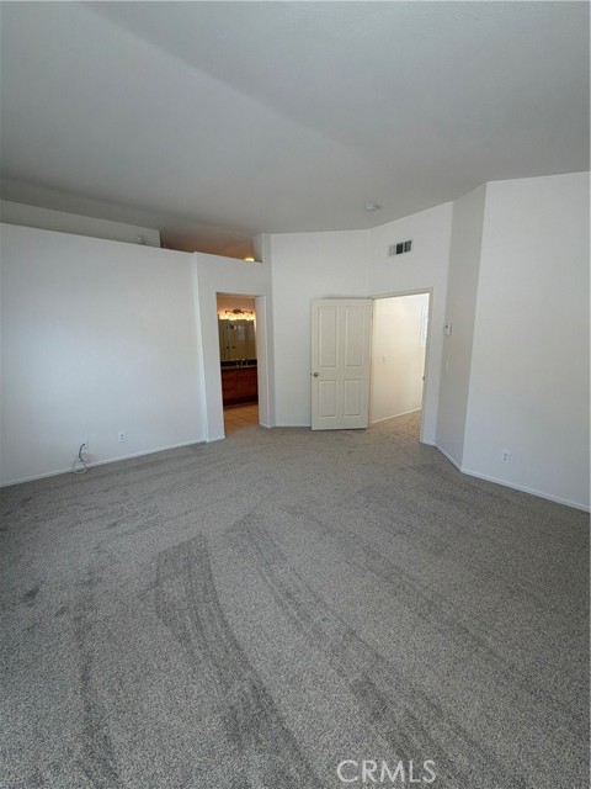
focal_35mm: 14
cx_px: 296
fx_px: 319
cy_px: 394
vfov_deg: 102.1
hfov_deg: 85.7
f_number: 2.2
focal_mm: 2.22
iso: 80
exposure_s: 1/120
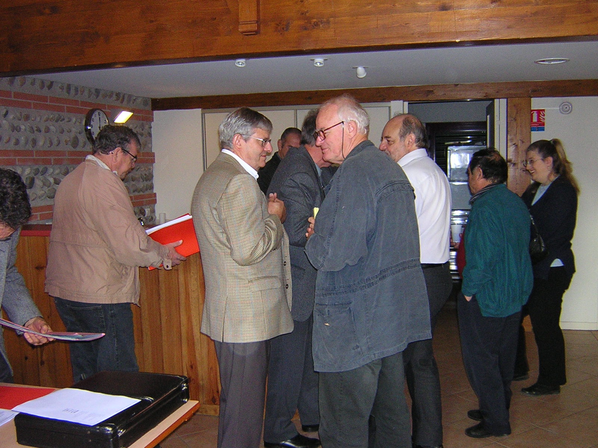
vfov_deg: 39.7
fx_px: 622
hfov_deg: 51.4
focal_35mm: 36
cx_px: 299
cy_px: 224
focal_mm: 4.7
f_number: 2.6
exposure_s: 1/60.1
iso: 400
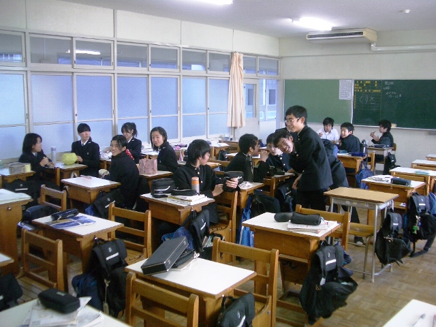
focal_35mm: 35
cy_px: 164
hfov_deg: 52.6
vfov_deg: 40.7
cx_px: 218
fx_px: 441
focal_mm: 5.8
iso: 100
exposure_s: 1/50
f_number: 2.6
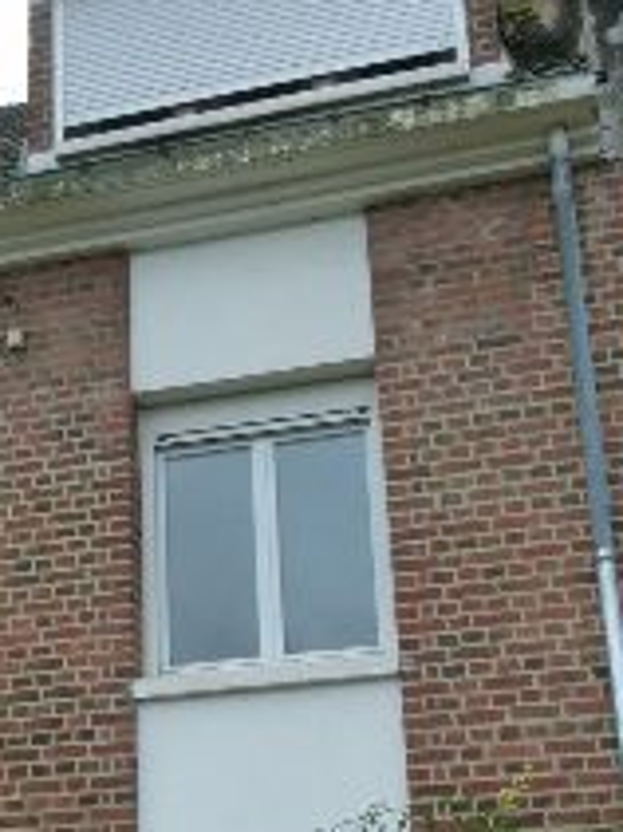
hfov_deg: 25.3
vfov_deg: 32.7
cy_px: 682
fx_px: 1369
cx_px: 138
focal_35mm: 57
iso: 160
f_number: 4
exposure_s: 1/160
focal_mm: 4.5
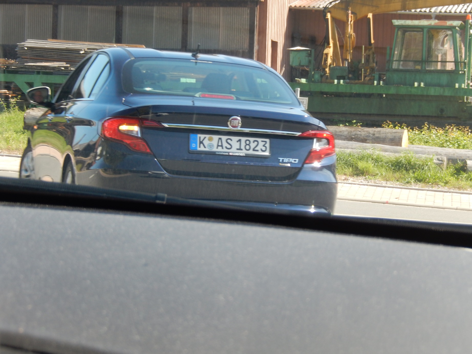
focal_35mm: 95
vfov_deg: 15.6
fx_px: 1295
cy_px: 177
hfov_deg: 20.7
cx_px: 236
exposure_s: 1/125
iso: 125
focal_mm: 17
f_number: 5.2
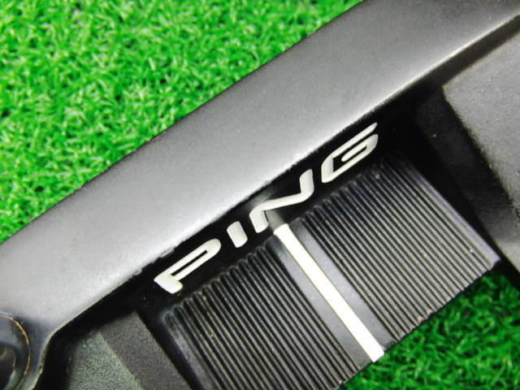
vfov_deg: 38.7
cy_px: 195
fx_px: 556
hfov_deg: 50.1
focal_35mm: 37
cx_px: 260
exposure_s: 1/15
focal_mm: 6.42
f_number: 3.6
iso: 400
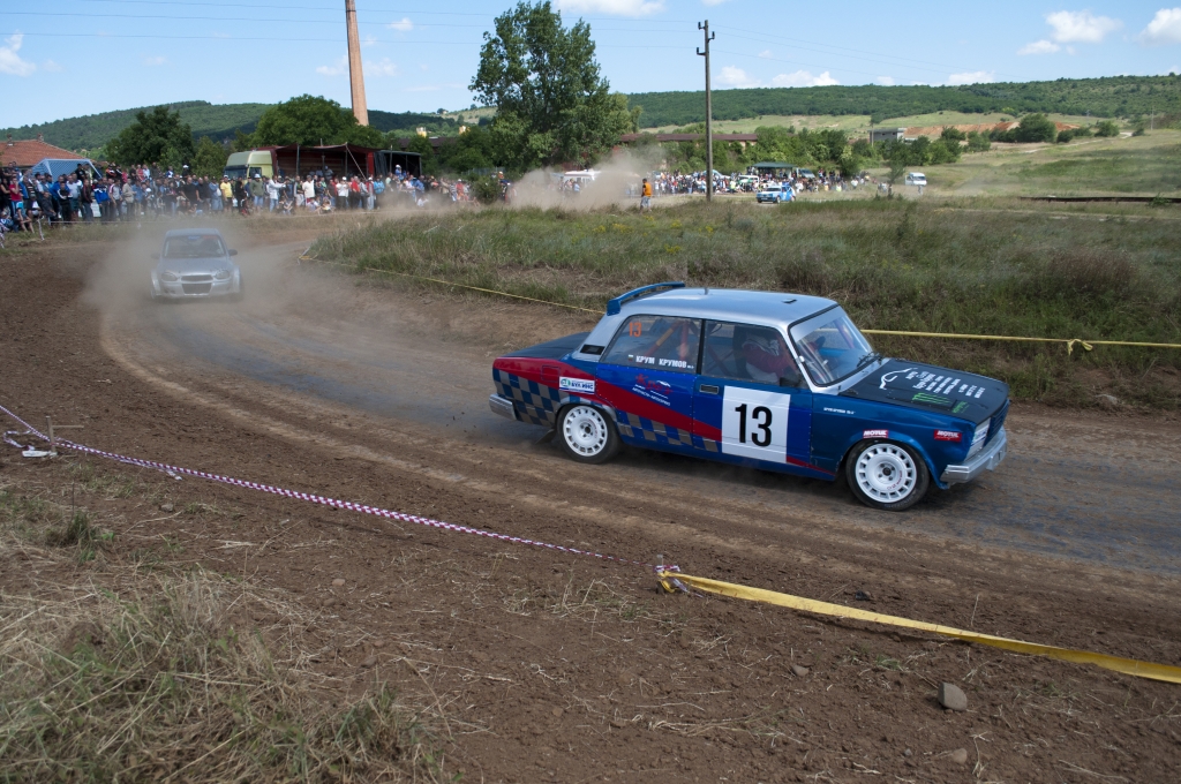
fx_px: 983
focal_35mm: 30
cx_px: 590
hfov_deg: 62.0
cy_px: 392
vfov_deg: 43.5
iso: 400
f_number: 6.3
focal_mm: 20
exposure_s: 1/1600
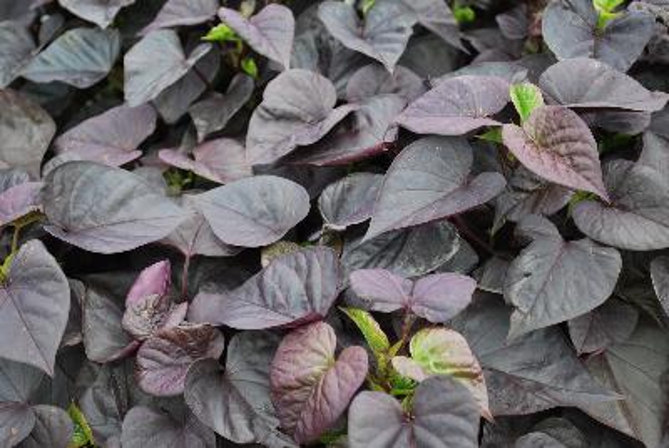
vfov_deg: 20.2
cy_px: 224
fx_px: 1256
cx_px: 334
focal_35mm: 68
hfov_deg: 29.8
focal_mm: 45
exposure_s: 1/60
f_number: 5.3
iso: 200
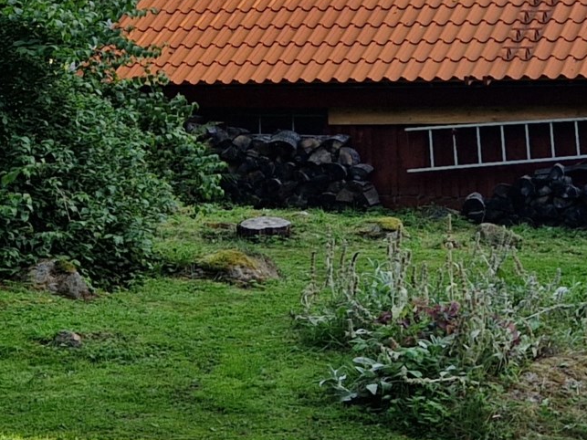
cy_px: -17
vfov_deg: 14.1
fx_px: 1746
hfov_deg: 18.9
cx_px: 451
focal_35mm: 103
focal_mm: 5.4
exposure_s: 1/616
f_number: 1.8
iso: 50
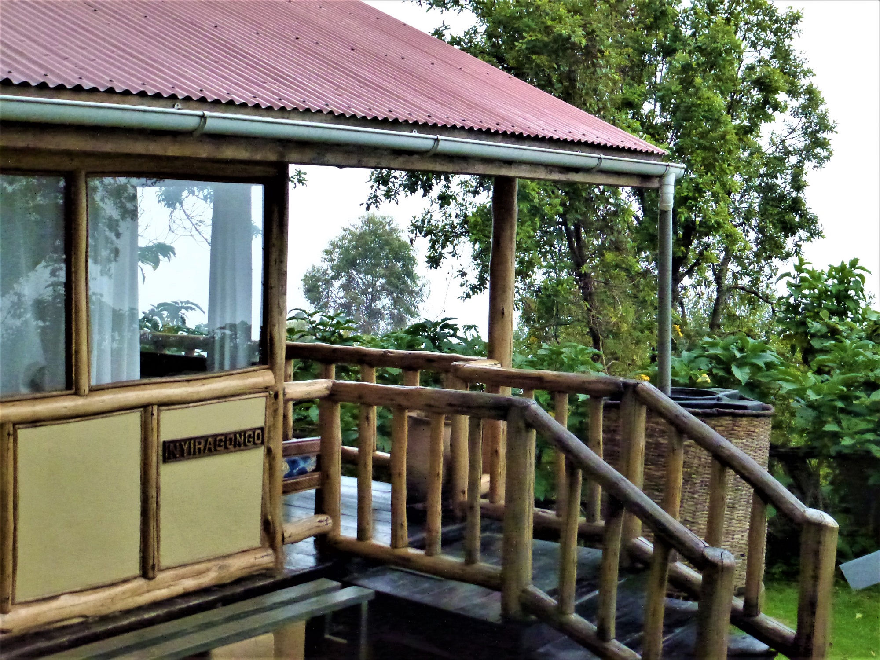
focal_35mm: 57
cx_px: 440
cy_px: 330
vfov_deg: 25.7
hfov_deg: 33.8
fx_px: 1449
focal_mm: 10.1
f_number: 4.4
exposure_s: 1/320
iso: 1000
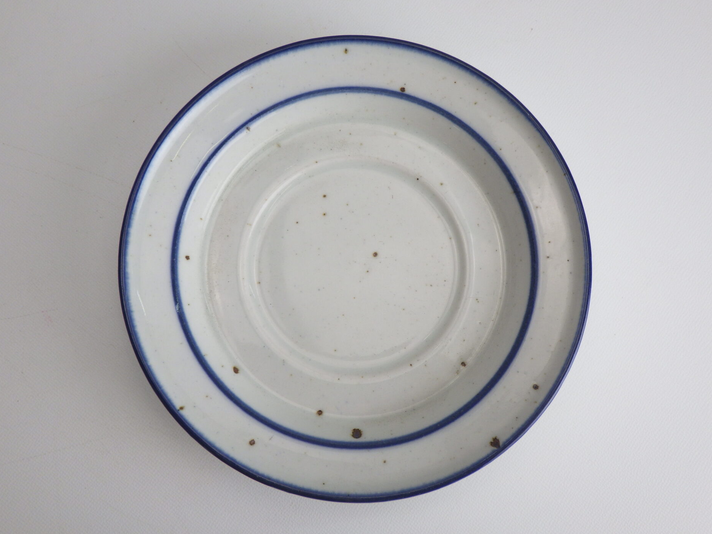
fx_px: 720
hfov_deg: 52.6
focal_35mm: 35
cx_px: 347
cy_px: 260
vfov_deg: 40.7
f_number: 3.8
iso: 125
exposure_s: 1/100
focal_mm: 6.1
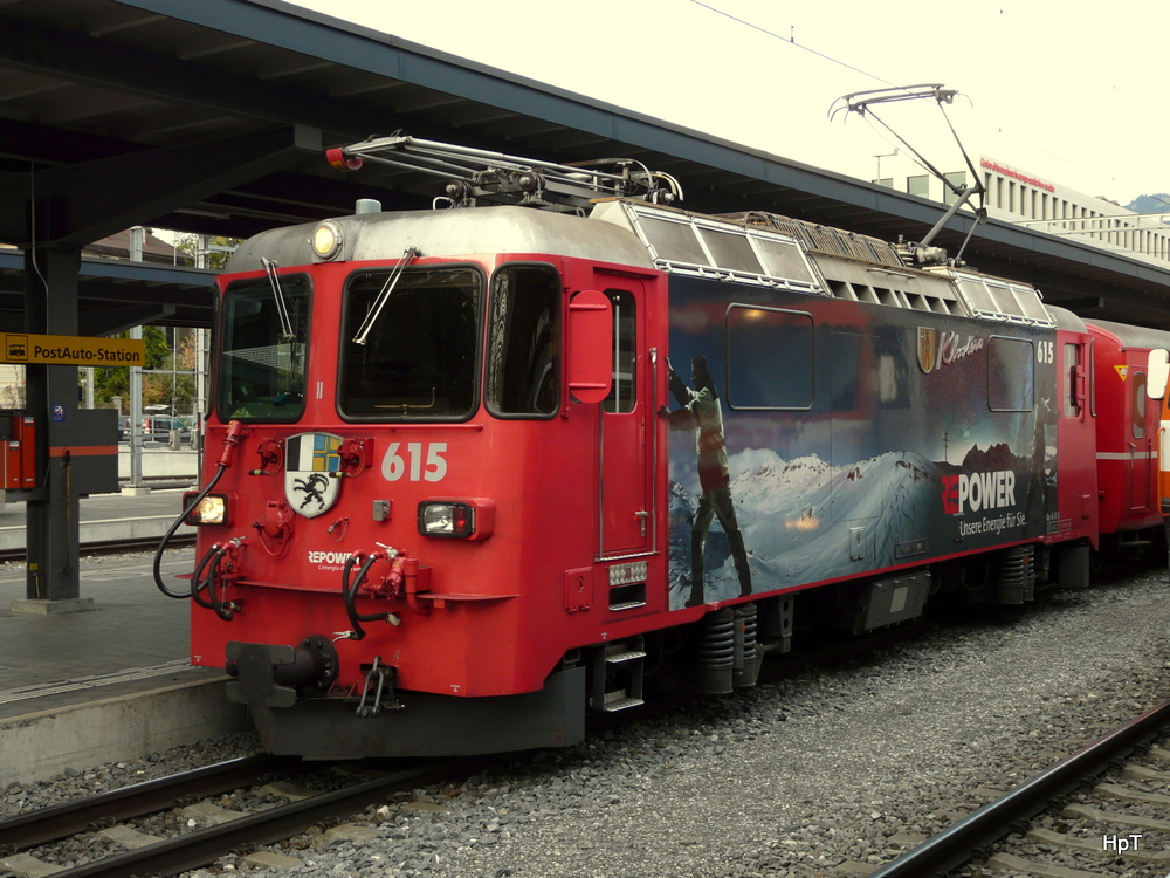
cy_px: 439
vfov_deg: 31.5
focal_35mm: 46
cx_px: 585
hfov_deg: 41.2
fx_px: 1555
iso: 100
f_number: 3.2
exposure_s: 1/40
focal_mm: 7.5
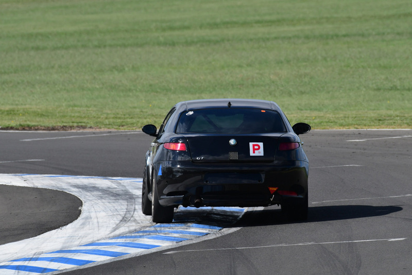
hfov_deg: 2.7
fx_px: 8586
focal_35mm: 750
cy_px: 138
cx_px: 206
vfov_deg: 1.8
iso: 400
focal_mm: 500
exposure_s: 1/640
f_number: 11
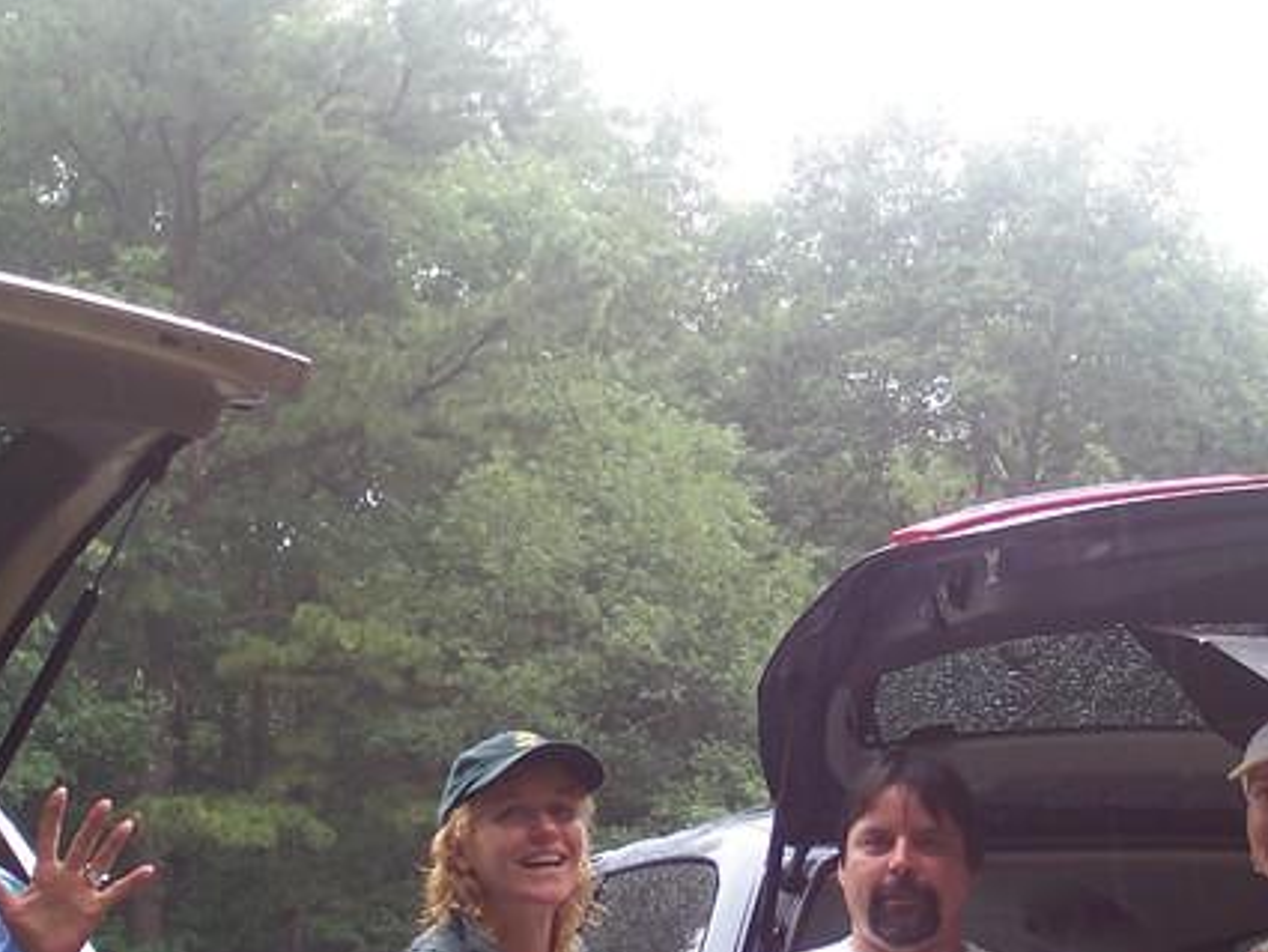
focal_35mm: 107
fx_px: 3921
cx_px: 794
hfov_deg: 18.3
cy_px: 618
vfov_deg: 13.8
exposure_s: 1/90
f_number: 4
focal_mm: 10.8
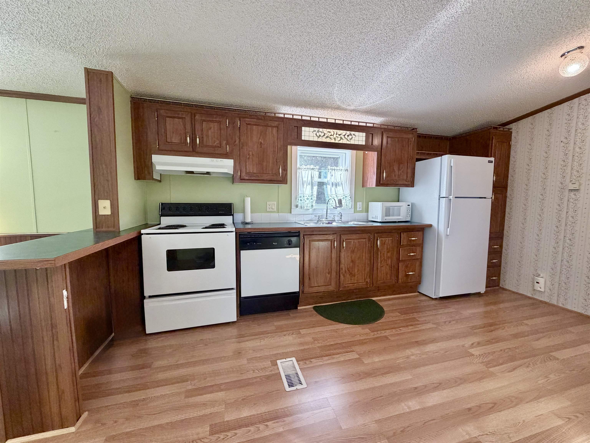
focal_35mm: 14
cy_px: 222
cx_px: 295
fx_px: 239
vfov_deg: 85.7
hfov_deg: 102.1
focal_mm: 2.22
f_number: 2.2
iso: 320
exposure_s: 1/120
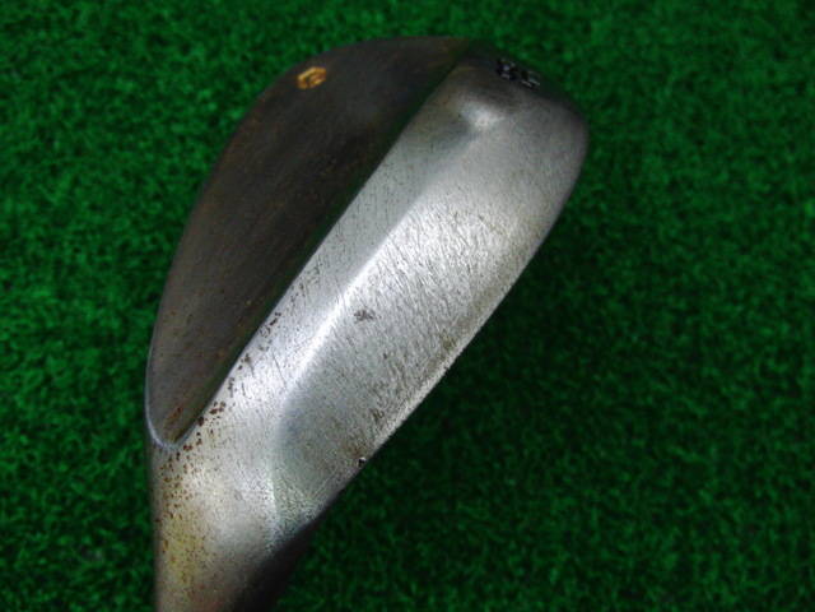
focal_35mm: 37
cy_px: 306
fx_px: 871
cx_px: 408
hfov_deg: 50.1
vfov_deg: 38.7
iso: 400
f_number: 3.6
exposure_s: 1/80
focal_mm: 6.42
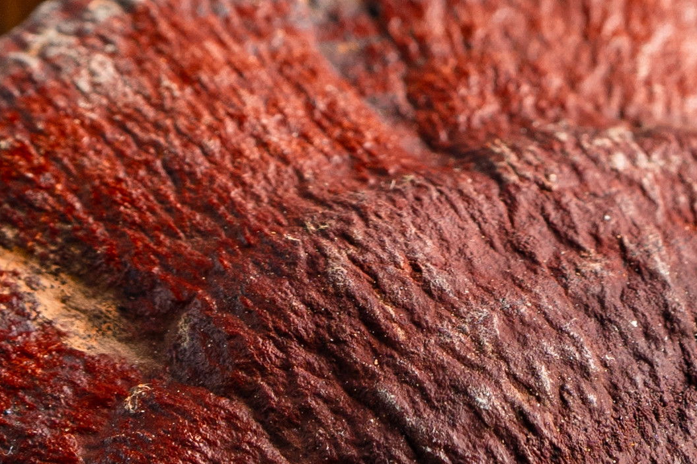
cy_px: -130
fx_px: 9735
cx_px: 1190
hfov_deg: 4.1
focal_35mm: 503
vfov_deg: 2.7
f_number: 5.6
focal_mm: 90
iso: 100
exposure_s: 1/60
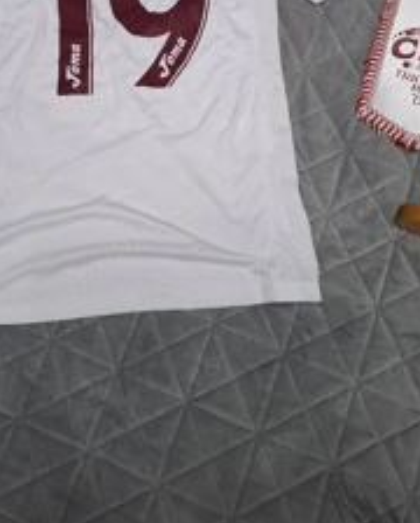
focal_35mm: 40
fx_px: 620
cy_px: 75
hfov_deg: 37.4
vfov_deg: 42.7
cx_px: 194
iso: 250
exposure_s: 1/33
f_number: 1.8
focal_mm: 5.54
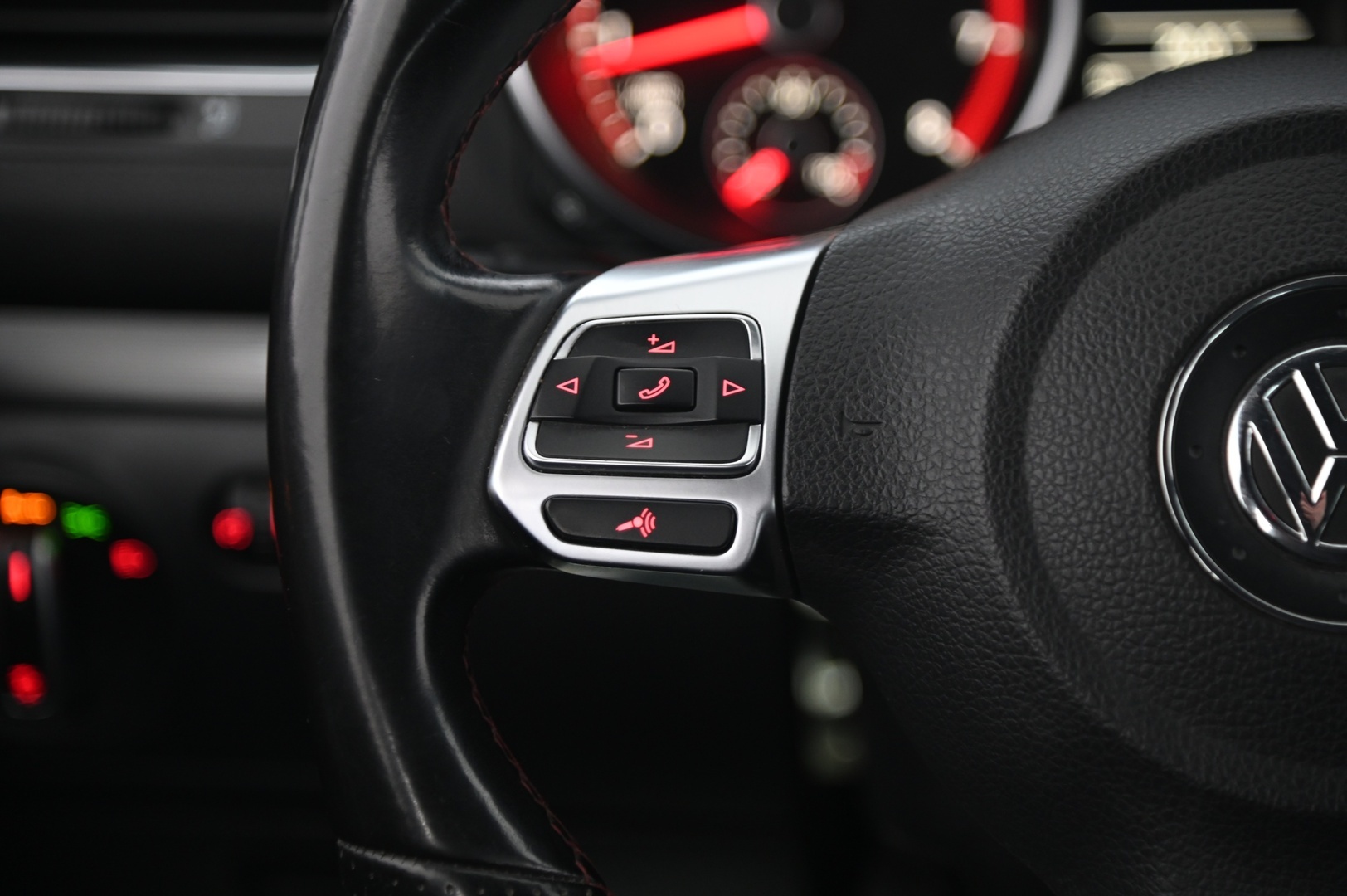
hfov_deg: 17.1
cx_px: 674
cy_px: 448
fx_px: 4486
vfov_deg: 11.4
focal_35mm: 120
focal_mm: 120
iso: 2000
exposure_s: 1/15
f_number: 4
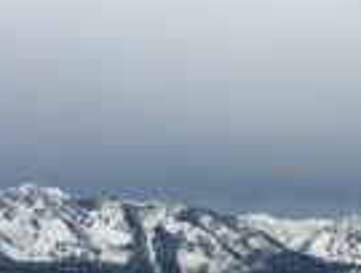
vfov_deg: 10.9
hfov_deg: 14.0
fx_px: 1433
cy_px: 80
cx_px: 401
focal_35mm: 137
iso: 25
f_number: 2.2
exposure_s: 1/2564
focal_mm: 4.15
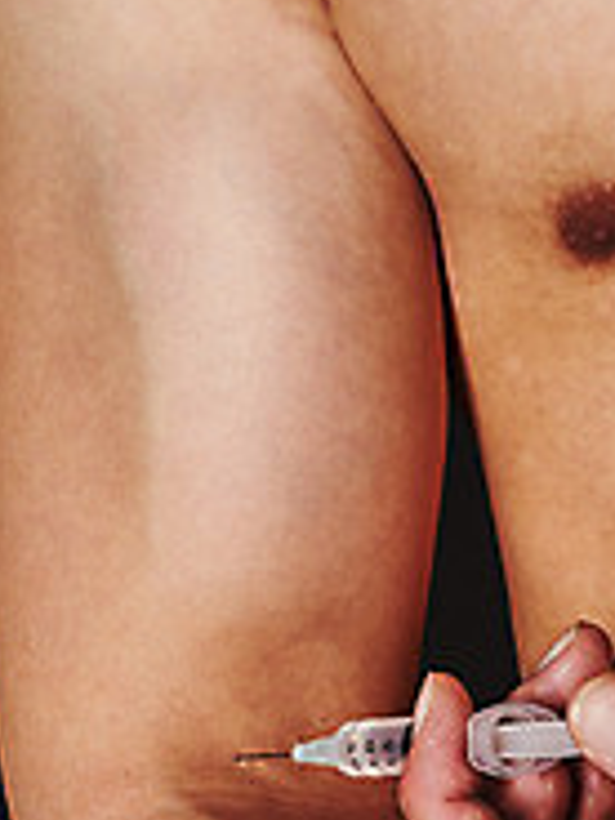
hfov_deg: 6.8
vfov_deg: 9.0
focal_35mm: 219
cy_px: 642
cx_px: 435
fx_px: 5188
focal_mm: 105
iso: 100
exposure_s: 1/125
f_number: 22
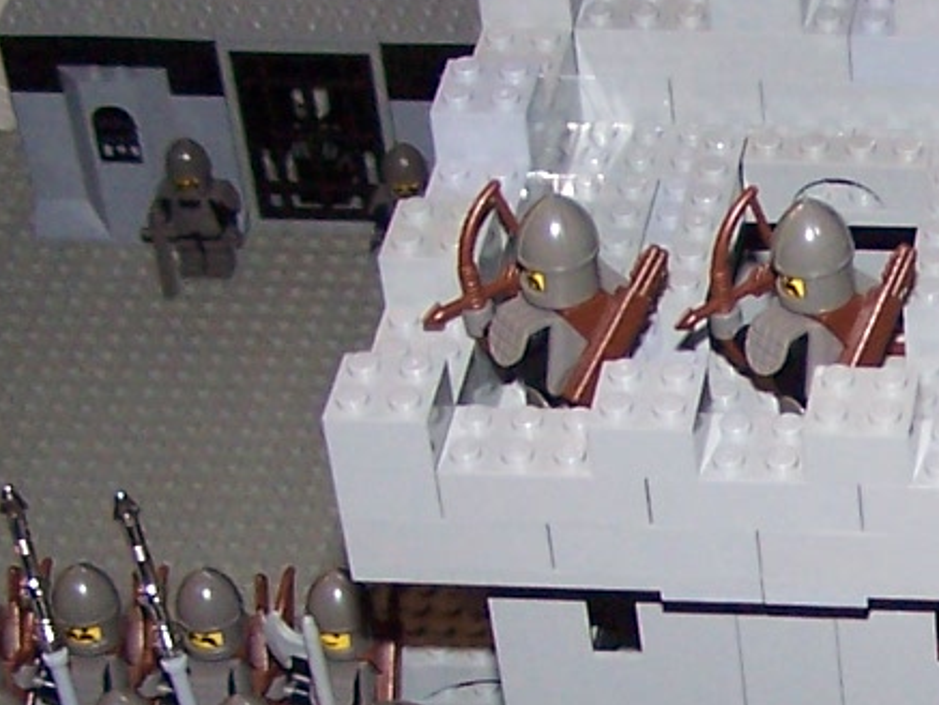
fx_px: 3907
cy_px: 750
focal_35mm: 144
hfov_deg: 13.0
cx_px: 1377
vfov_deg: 10.2
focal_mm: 6.3
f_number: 2.8
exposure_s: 1/60
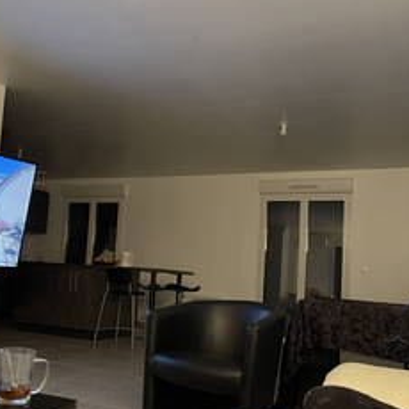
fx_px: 481
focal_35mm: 36
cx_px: 153
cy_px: 233
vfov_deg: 45.9
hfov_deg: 45.6
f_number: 1.6
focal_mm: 5.1
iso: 500
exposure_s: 1/25
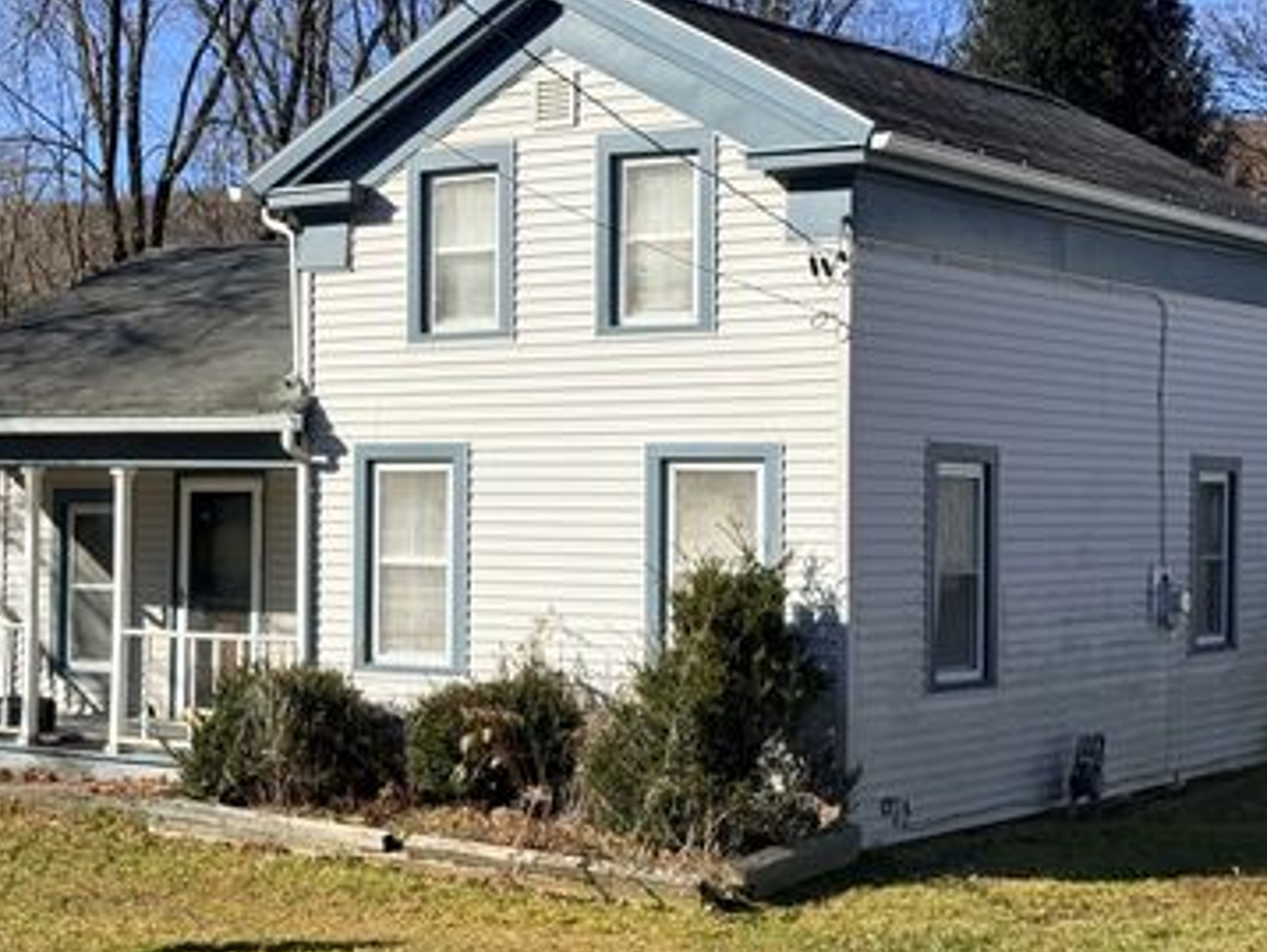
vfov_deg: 21.9
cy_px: 426
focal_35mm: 67
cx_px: 570
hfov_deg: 28.9
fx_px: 2454
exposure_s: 1/4878
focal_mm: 6.76
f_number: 1.78
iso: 64
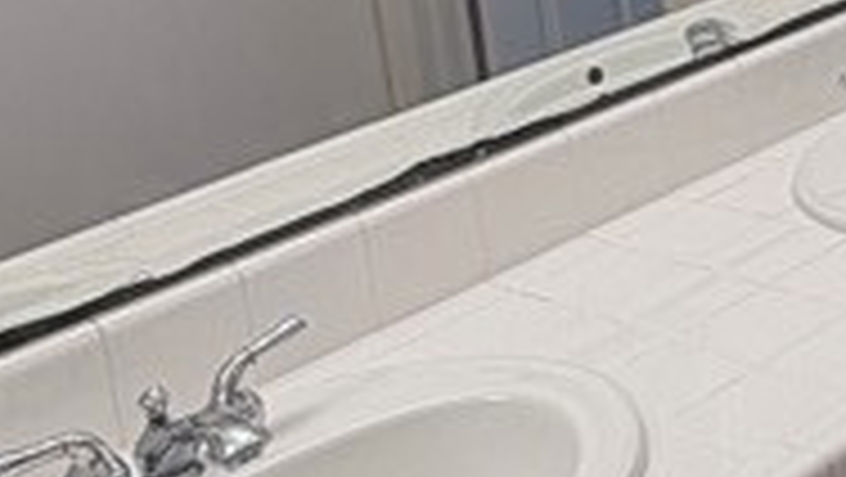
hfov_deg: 21.9
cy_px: -220
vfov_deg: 13.8
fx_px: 1863
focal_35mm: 83
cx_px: 1215
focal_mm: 2.22
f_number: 2.2
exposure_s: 1/120
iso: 50
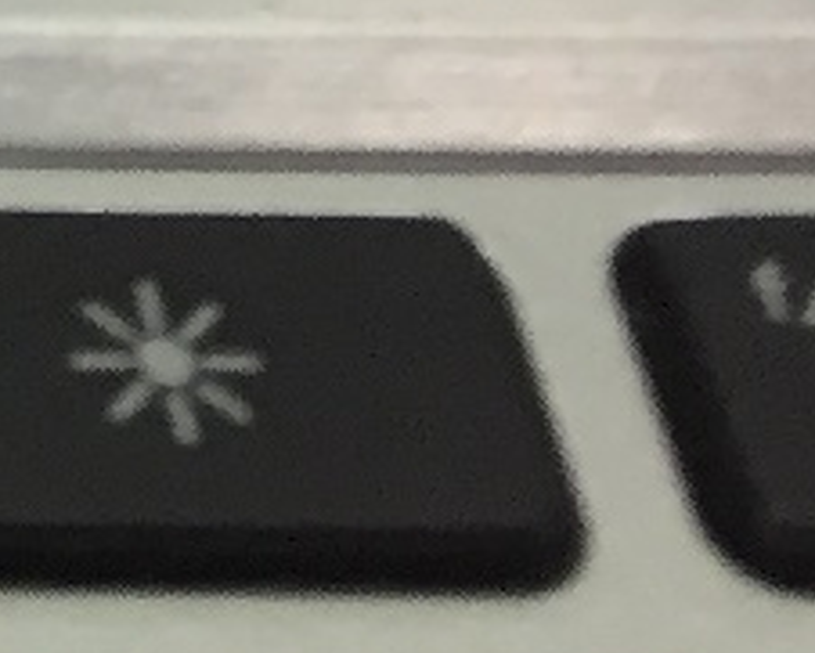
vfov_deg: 6.9
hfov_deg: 7.8
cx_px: -1890
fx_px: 4923
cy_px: -1187
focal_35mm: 204
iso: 125
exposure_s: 1/33
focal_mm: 4.15
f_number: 2.2
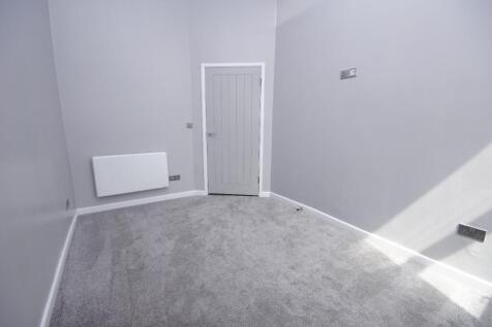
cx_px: 246
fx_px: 205
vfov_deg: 77.3
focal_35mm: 15
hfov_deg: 100.4
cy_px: 164
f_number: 9
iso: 800
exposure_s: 1/125
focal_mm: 10
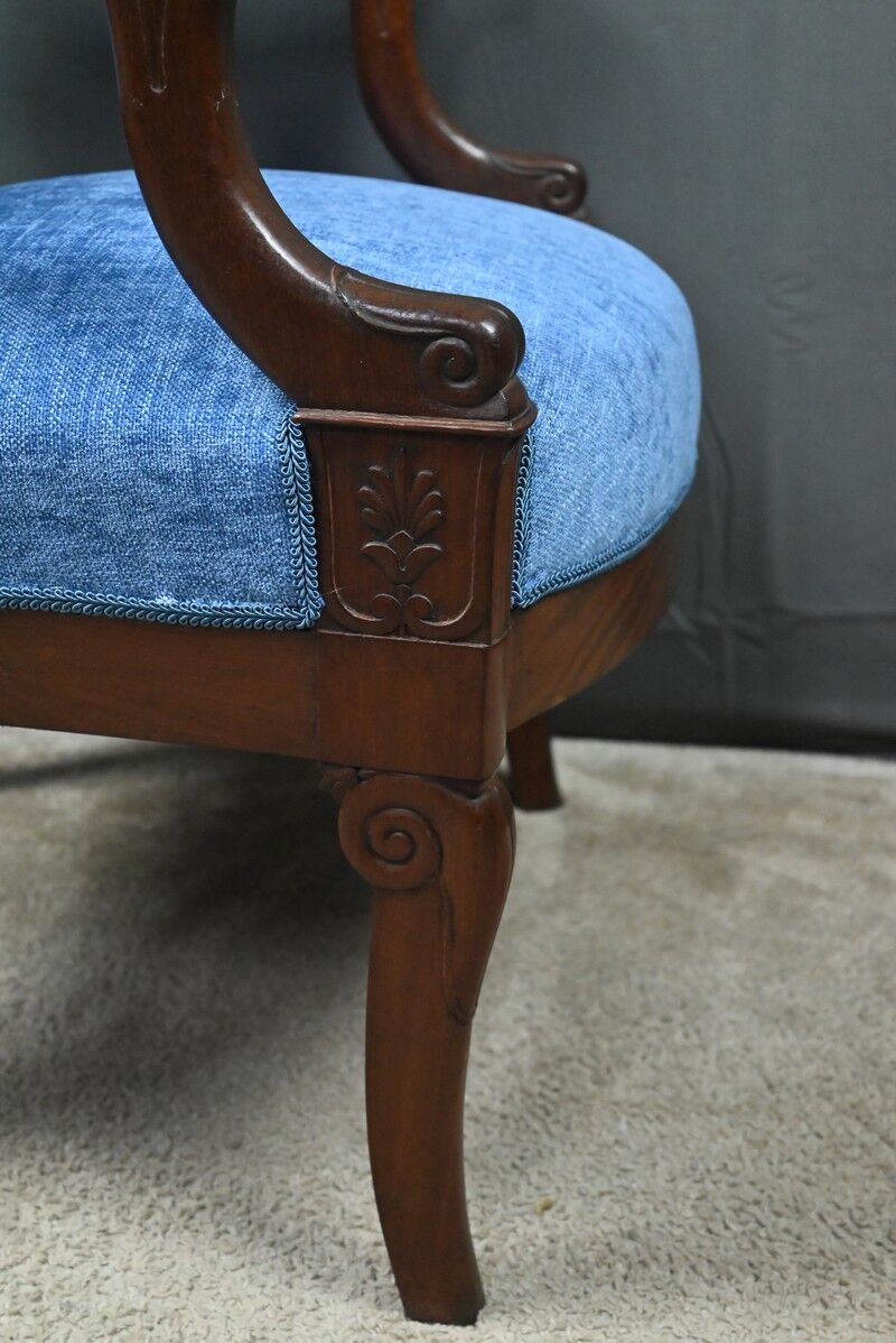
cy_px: 672
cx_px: 448
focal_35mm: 48
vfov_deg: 41.1
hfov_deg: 28.1
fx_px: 1790
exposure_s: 1/100
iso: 8000
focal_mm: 48
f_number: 6.3
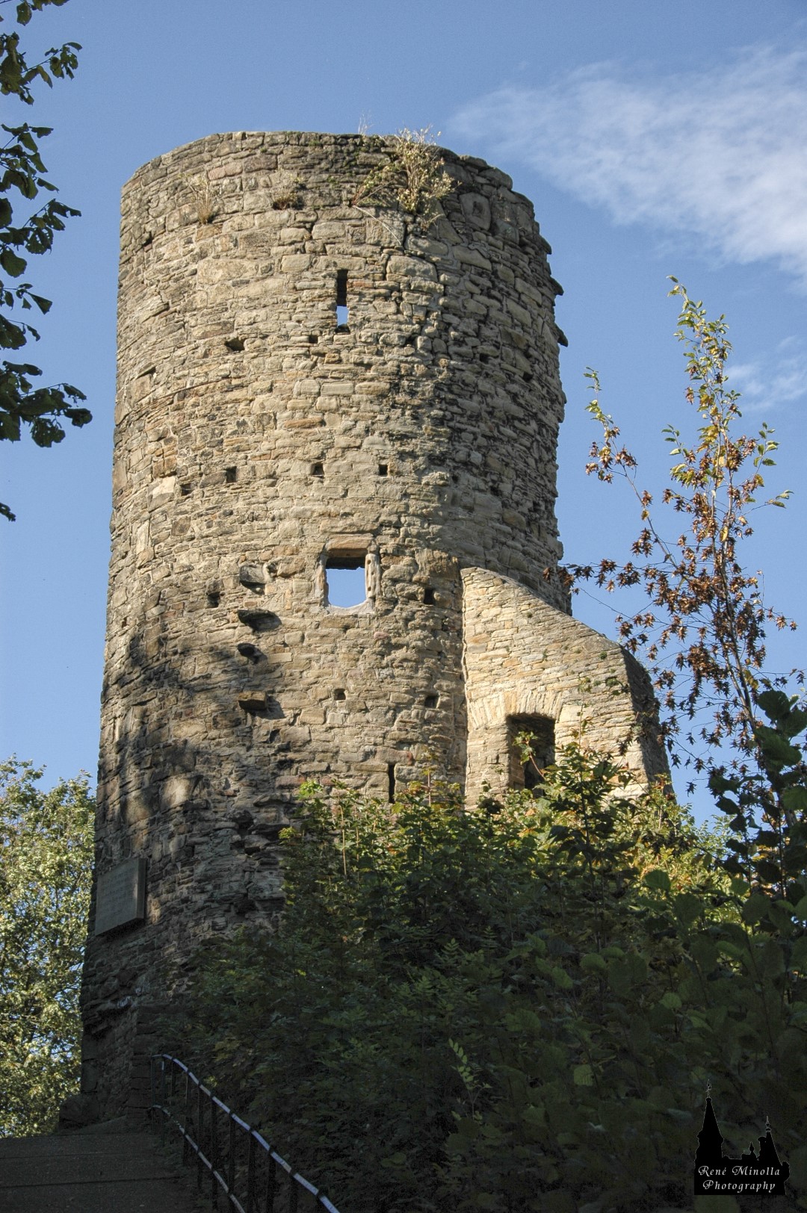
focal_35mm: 78
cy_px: 606
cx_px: 404
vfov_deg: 26.0
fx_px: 2627
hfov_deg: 17.5
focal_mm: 52
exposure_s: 1/320
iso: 200
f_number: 9
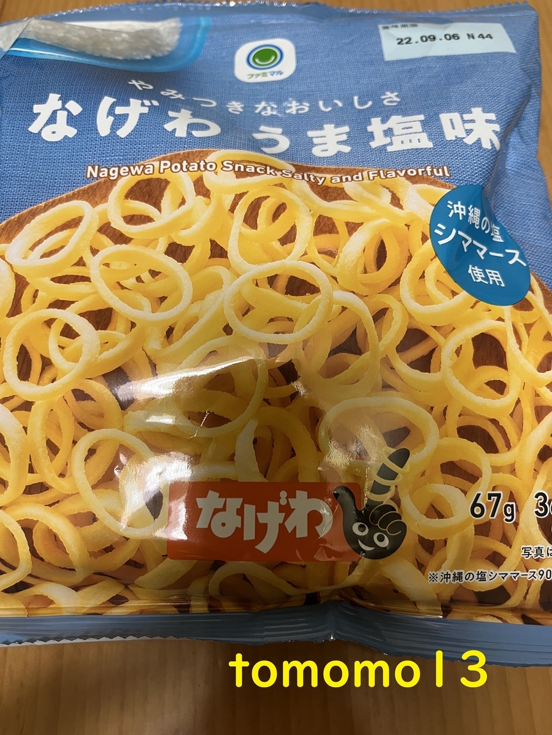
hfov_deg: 53.1
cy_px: 368
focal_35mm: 26
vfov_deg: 67.3
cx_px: 276
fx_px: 553
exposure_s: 1/50
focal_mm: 5.1
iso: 100
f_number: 1.6
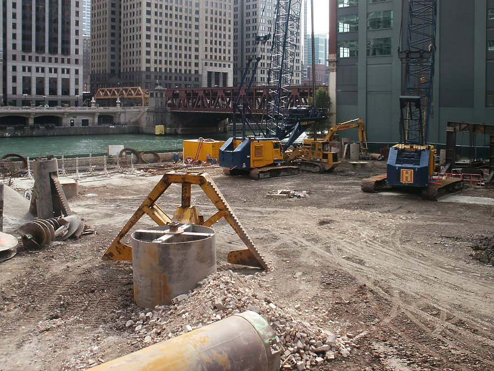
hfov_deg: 52.6
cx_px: 247
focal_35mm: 35
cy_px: 186
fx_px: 499
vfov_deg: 40.7
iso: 64
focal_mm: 7.2
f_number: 6.7
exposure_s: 1/125
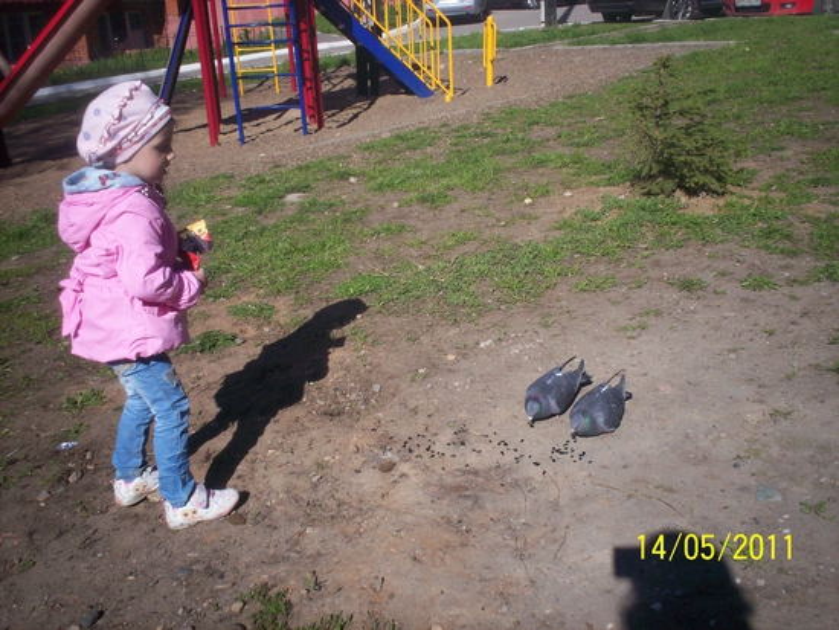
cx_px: 420
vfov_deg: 39.7
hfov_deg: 51.3
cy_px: 315
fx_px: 873
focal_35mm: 36
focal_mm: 6
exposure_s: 1/767
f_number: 4.5
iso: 100
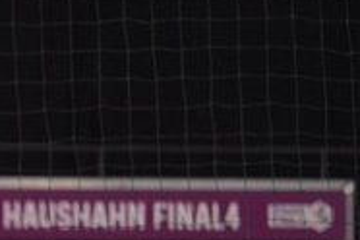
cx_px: -408
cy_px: 504
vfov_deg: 1.1
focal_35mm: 1292
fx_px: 12919
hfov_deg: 1.6
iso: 5000
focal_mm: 300
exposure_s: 1/1600
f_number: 2.8
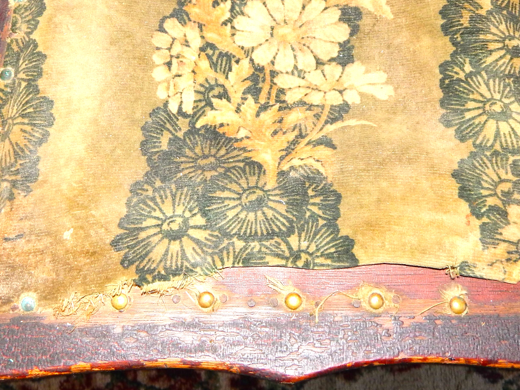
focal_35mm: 47
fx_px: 706
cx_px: 245
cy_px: 115
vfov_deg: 30.5
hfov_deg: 40.4
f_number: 3.1
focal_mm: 4.5
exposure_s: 1/30
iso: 200
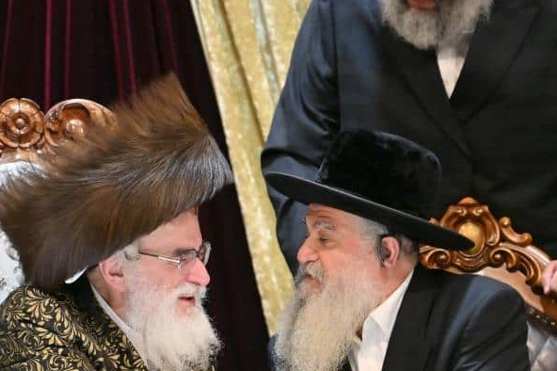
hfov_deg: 4.0
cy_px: 266
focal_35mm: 519
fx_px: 8025
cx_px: 216
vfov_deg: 2.6
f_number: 2.8
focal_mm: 200
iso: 400
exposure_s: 1/200
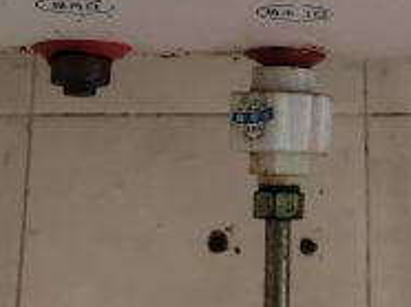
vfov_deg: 12.0
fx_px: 1328
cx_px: 334
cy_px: -265
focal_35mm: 112
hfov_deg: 17.4
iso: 182
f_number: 1.79
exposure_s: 1/100
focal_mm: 4.27
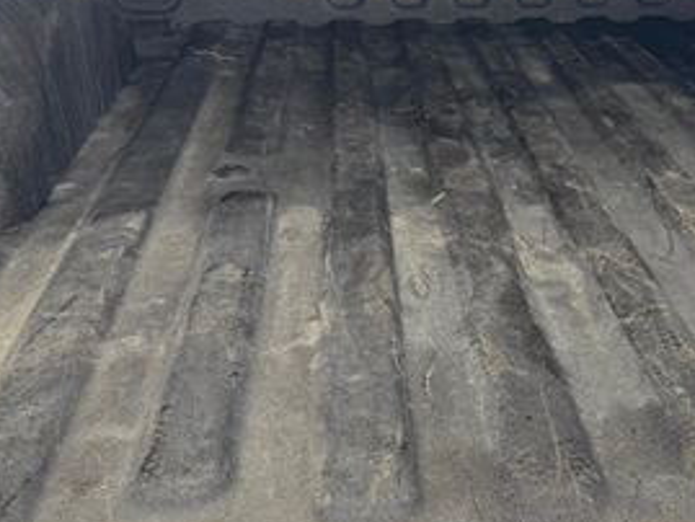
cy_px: 168
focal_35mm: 57
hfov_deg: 33.2
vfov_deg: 25.5
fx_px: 1145
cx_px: 514
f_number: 1.78
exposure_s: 1/140
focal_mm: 6.76
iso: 80
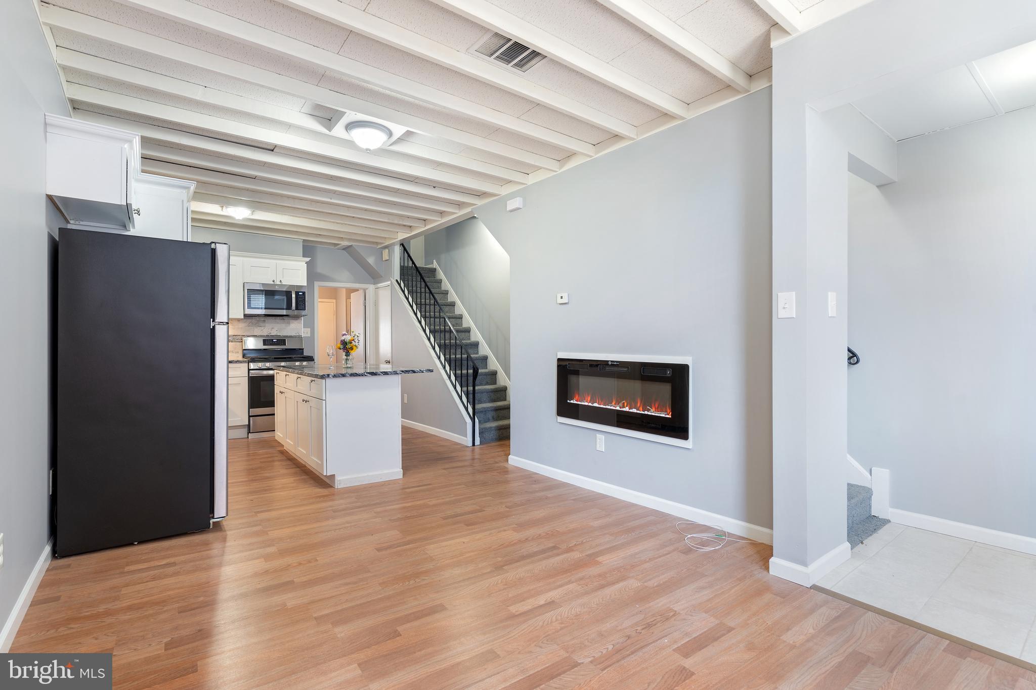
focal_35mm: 16
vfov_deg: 73.7
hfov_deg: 96.7
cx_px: 518
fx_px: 460
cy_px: 345
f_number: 8
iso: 250
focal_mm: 16
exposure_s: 1/1.25
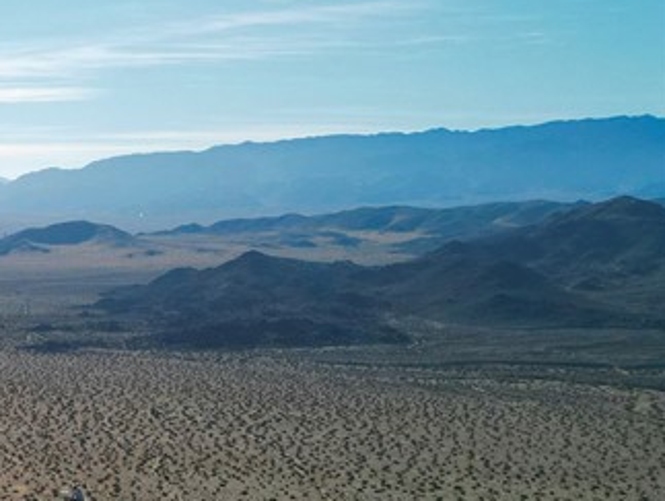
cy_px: 666
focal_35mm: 76
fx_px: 1462
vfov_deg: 18.0
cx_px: -379
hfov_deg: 21.0
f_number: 1.7
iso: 160
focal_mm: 6.72
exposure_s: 1/725
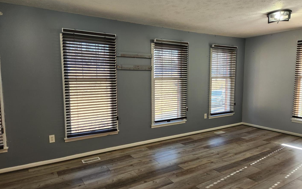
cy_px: 97
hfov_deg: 72.5
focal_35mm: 25
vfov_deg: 49.3
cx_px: 154
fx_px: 206
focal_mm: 5.4
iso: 160
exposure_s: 1/180
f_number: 1.8
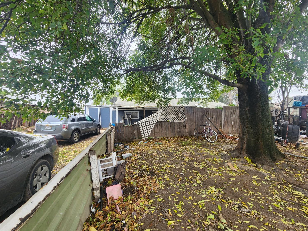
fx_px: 116
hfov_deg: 106.2
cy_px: 116
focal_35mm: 13
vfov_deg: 89.9
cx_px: 154
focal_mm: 2.2
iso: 125
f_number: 2.2
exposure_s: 1/60
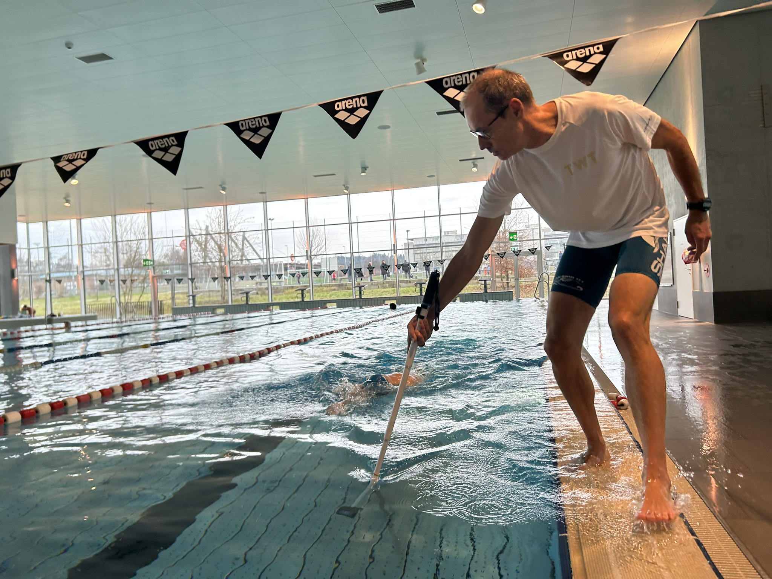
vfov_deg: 53.1
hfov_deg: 67.3
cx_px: 386
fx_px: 580
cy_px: 290
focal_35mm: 26
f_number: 1.5
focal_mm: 5.7
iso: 32
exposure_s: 1/136
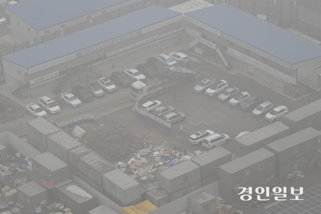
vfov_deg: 9.0
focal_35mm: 152
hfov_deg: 13.5
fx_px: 1356
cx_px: 159
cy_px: 107
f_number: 14
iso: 800
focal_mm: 150
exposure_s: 1/200
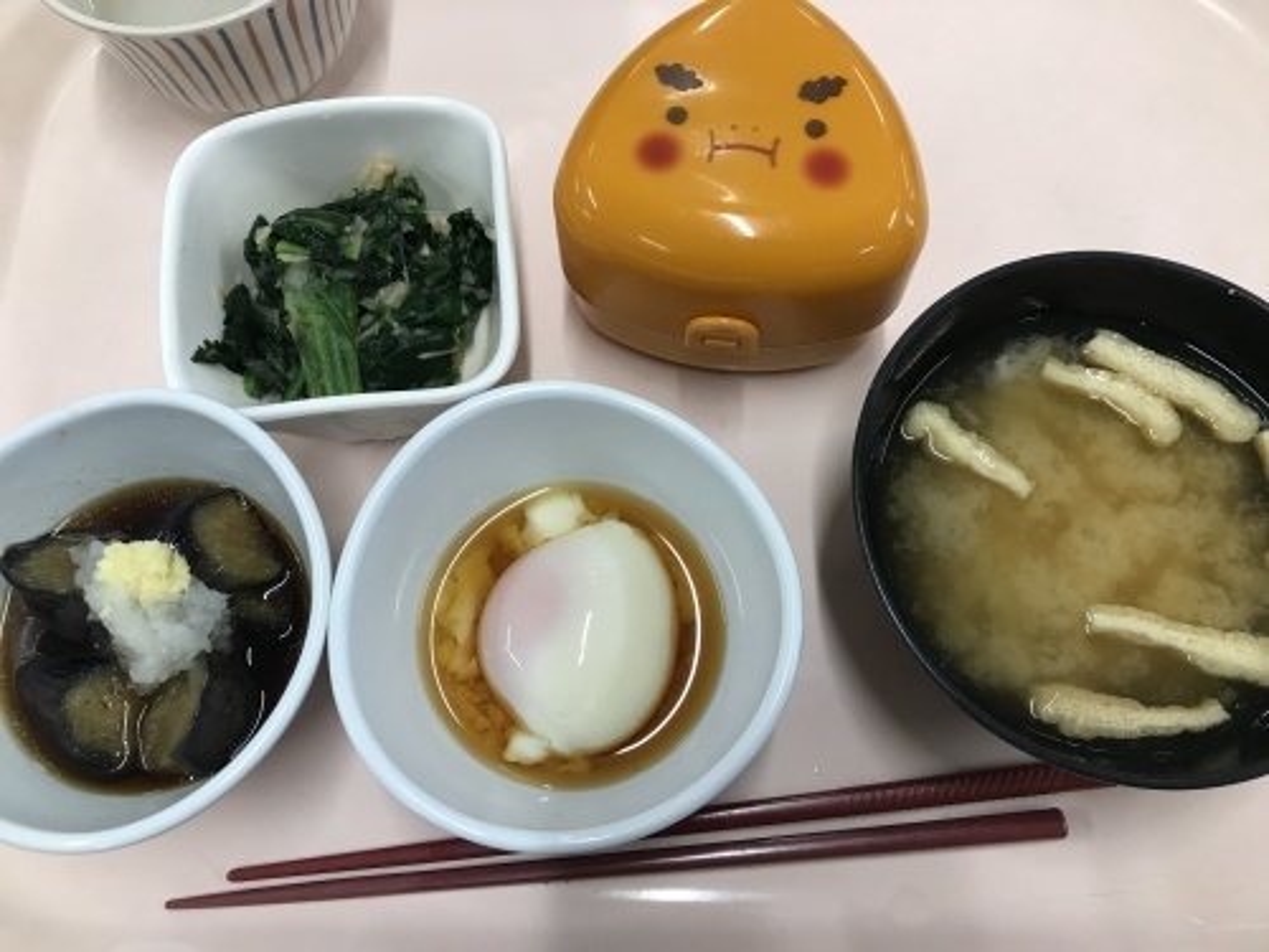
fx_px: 1026
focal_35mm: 28
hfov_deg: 63.4
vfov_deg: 49.7
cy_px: 476
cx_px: 634
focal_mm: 3.99
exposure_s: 1/33
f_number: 1.8
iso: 20
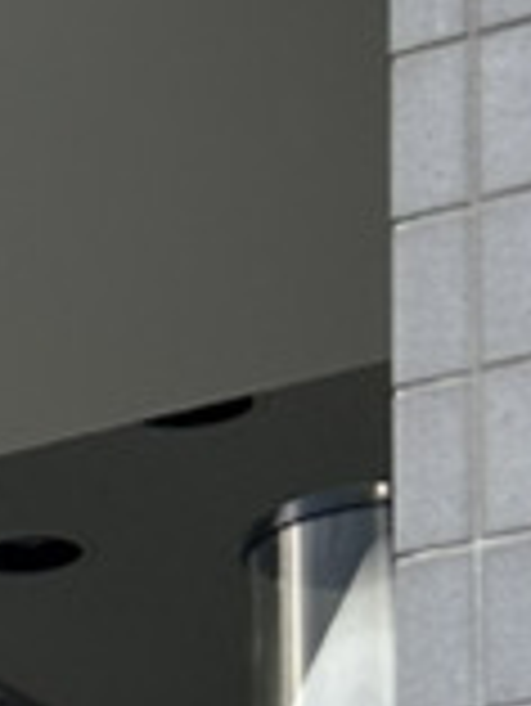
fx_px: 4065
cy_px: 1466
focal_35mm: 199
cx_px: -1287
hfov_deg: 6.5
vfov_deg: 9.2
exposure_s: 1/239
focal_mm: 5.7
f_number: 1.5
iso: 40
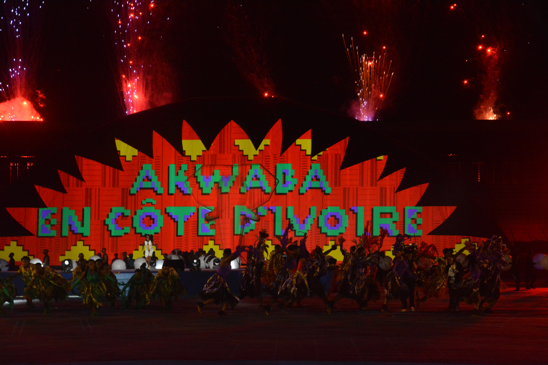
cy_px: 182
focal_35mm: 87
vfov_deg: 15.7
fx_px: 1324
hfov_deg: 23.4
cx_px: 274
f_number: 8
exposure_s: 1/200
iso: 4000
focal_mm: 58
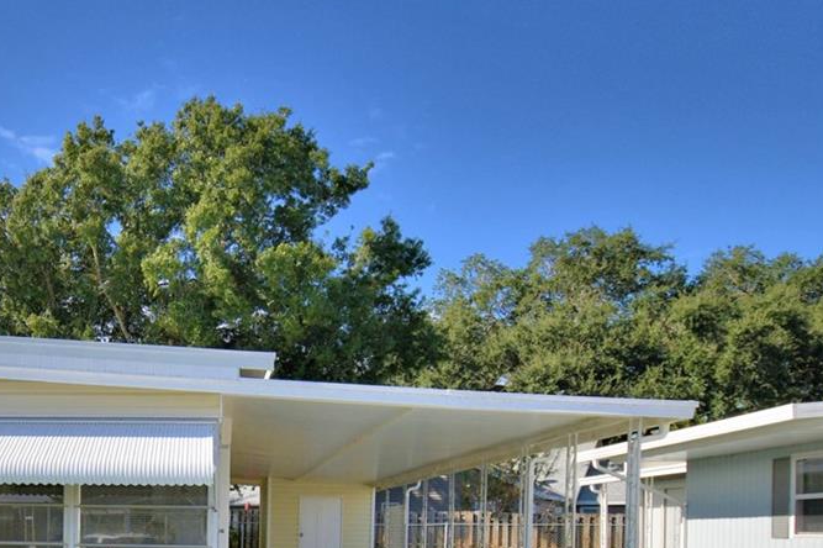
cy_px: 549
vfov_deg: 33.6
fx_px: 823
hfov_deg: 49.0
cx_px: 126
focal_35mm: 36
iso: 100
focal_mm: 10
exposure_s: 1/1600
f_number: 4.5
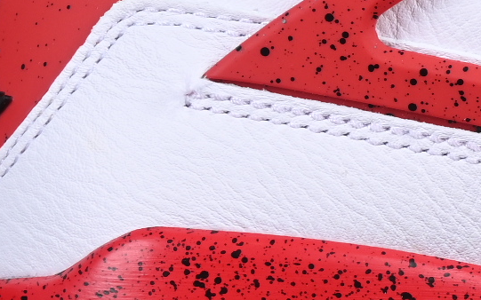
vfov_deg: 3.3
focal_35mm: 393
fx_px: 5151
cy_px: 33
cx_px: 876
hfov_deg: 5.3
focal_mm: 50
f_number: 8
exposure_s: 1/80
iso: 160
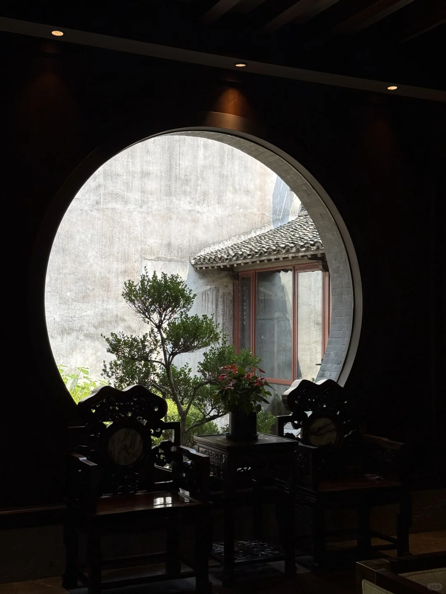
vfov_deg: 39.7
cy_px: 297
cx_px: 223
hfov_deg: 30.3
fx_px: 825
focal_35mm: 48
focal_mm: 6.76
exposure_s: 1/1264
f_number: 1.78
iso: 64
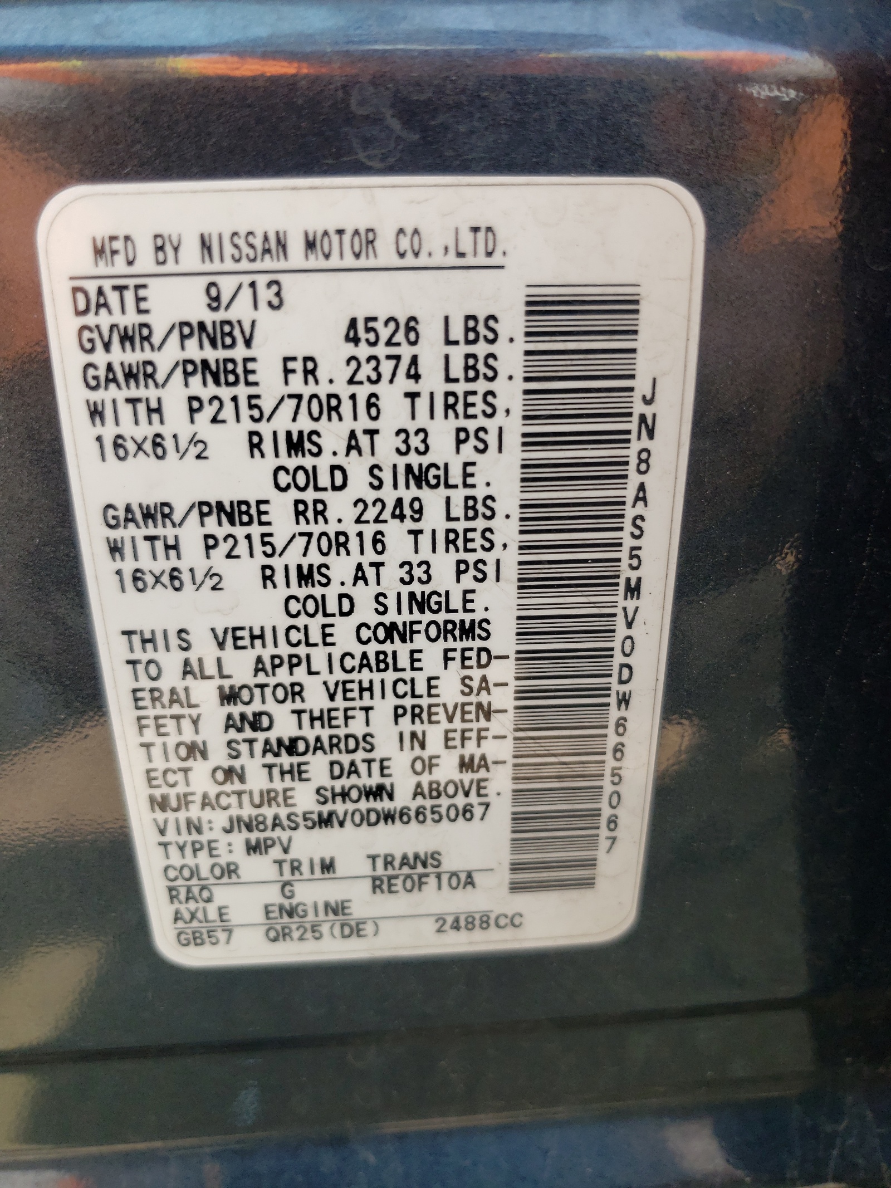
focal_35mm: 26
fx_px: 892
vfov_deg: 67.3
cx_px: 446
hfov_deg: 53.1
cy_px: 594
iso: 50
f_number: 1.5
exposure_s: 1/333
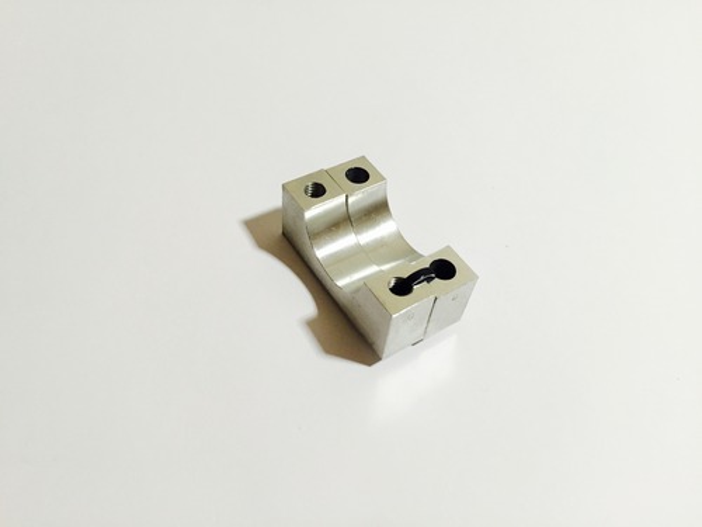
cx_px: 351
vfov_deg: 48.2
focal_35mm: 29
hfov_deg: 61.7
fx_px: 588
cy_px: 264
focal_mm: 4.15
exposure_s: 1/30
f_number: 2.2
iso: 125
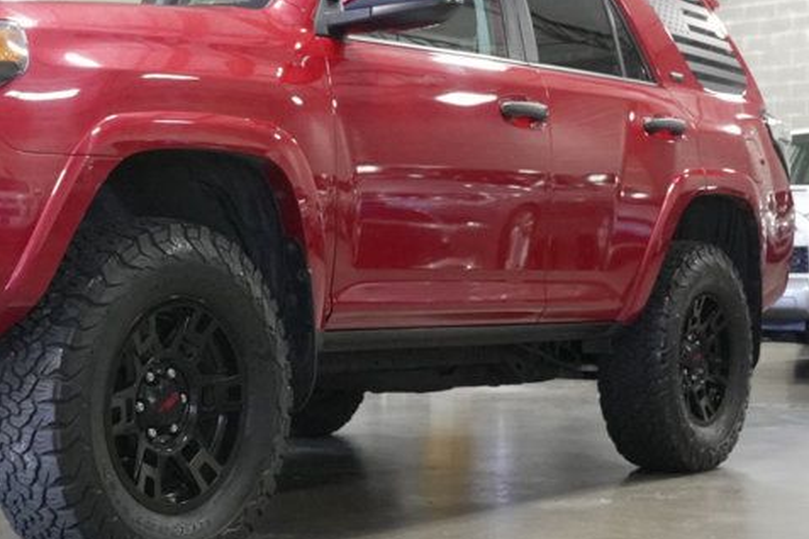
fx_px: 1640
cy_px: 261
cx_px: 161
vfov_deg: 18.7
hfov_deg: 27.2
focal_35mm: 73
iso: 10000
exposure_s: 1/60
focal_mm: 34
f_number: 8
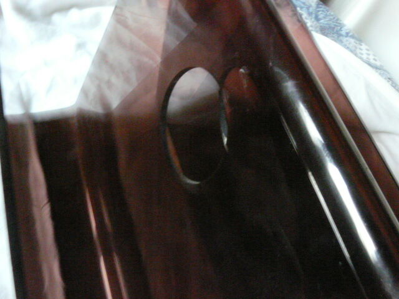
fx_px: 323
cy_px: 150
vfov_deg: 49.7
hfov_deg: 63.4
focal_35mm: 28
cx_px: 200
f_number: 7.1
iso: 1250
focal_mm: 4.6
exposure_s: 1/6
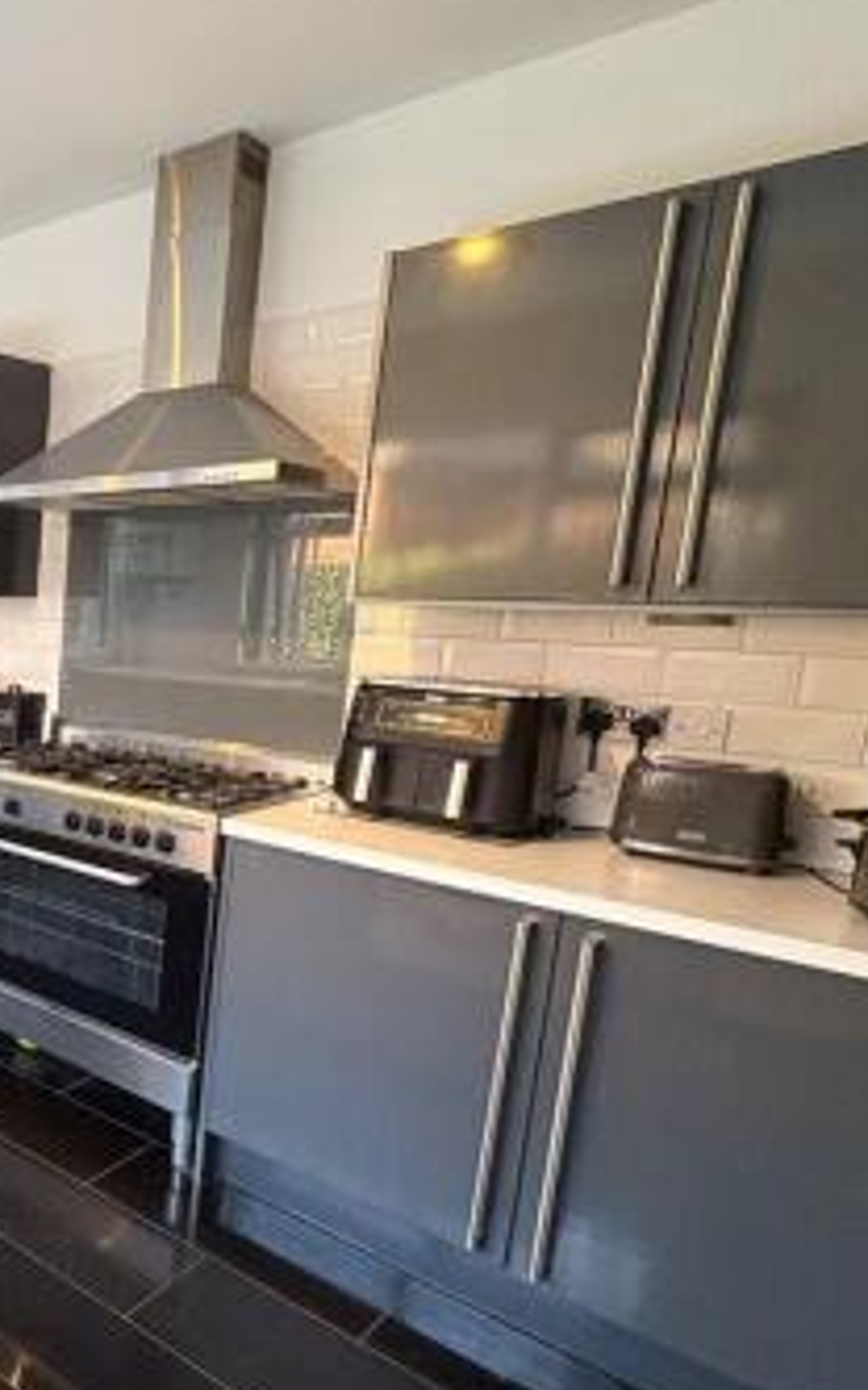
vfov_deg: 70.3
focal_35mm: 26
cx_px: -215
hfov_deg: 35.4
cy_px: 749
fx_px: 985
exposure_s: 1/60
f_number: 2.2
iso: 250
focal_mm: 2.22
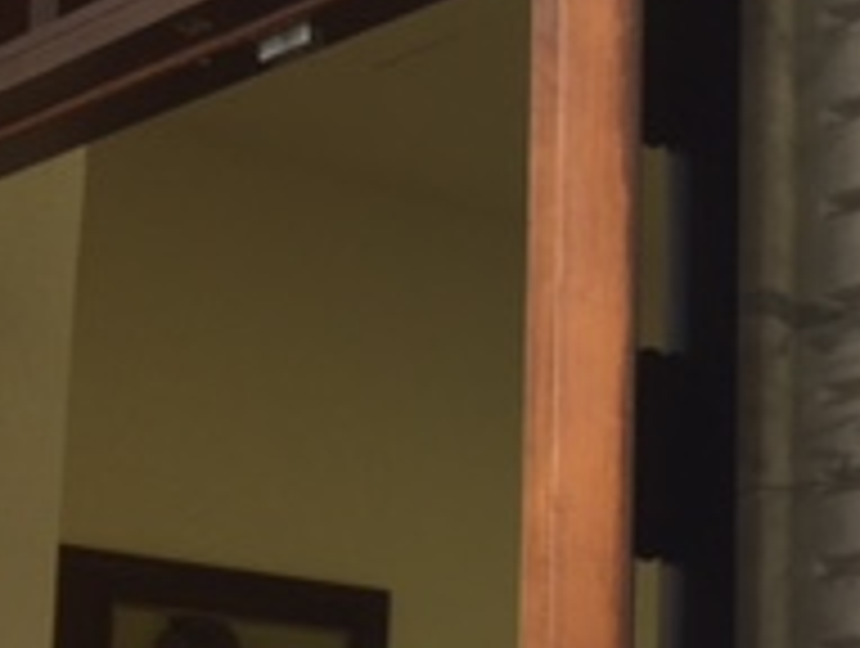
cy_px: 724
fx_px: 2414
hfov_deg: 17.7
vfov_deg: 14.9
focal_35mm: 97
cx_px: 1369
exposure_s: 1/100
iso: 32
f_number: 2.2
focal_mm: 4.15
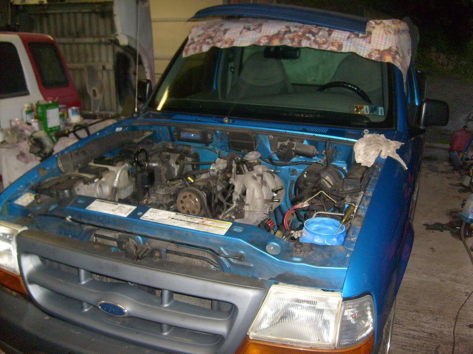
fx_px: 478
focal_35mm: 35
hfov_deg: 52.6
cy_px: 177
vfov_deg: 40.7
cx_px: 236
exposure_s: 1/45
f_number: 2.8
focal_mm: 5.8
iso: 160
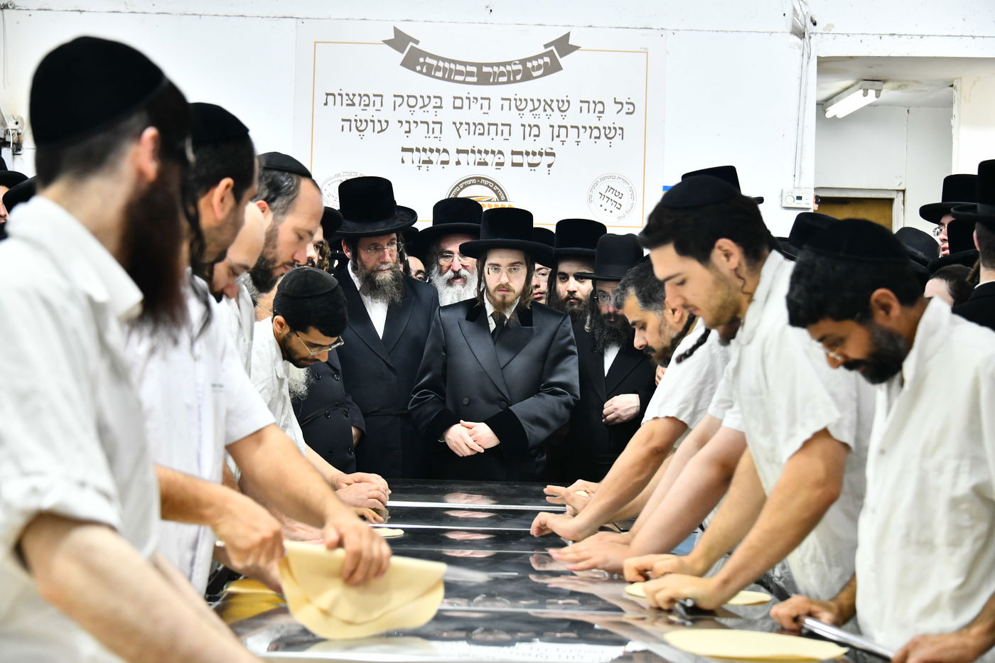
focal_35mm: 82
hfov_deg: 24.8
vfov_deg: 16.6
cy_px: 332
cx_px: 498
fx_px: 2266
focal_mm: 82
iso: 1600
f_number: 5.6
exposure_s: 1/160
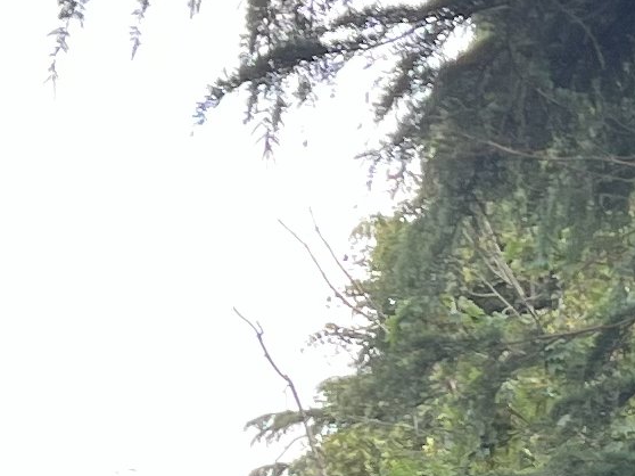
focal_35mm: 188
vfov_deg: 7.6
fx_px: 3447
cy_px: 880
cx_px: 1568
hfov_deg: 9.3
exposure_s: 1/121
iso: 80
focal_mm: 5.7
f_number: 1.5
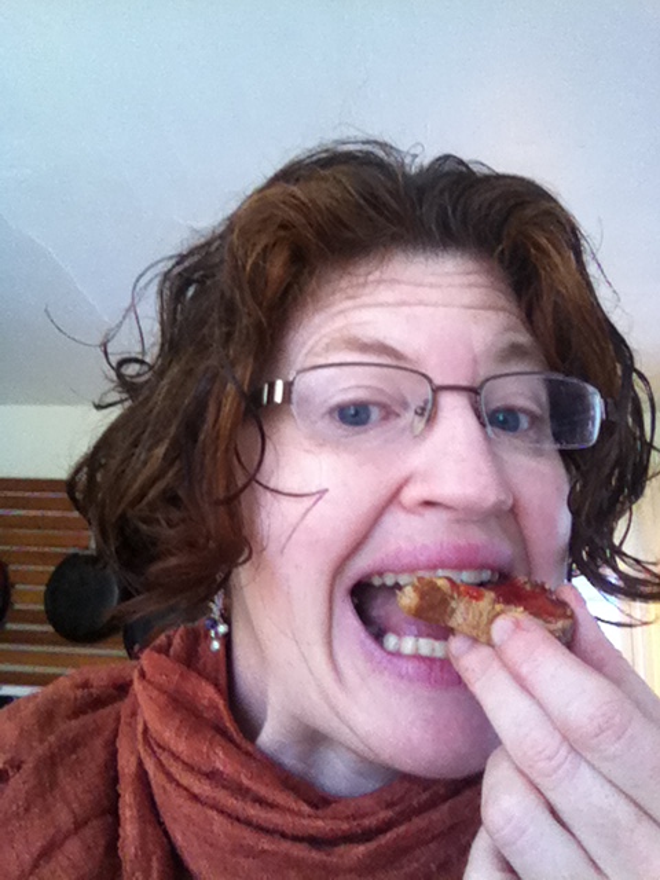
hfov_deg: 40.7
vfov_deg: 52.6
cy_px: 440
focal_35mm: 35
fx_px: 890
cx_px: 330
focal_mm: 3.85
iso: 125
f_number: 2.4
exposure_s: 1/60
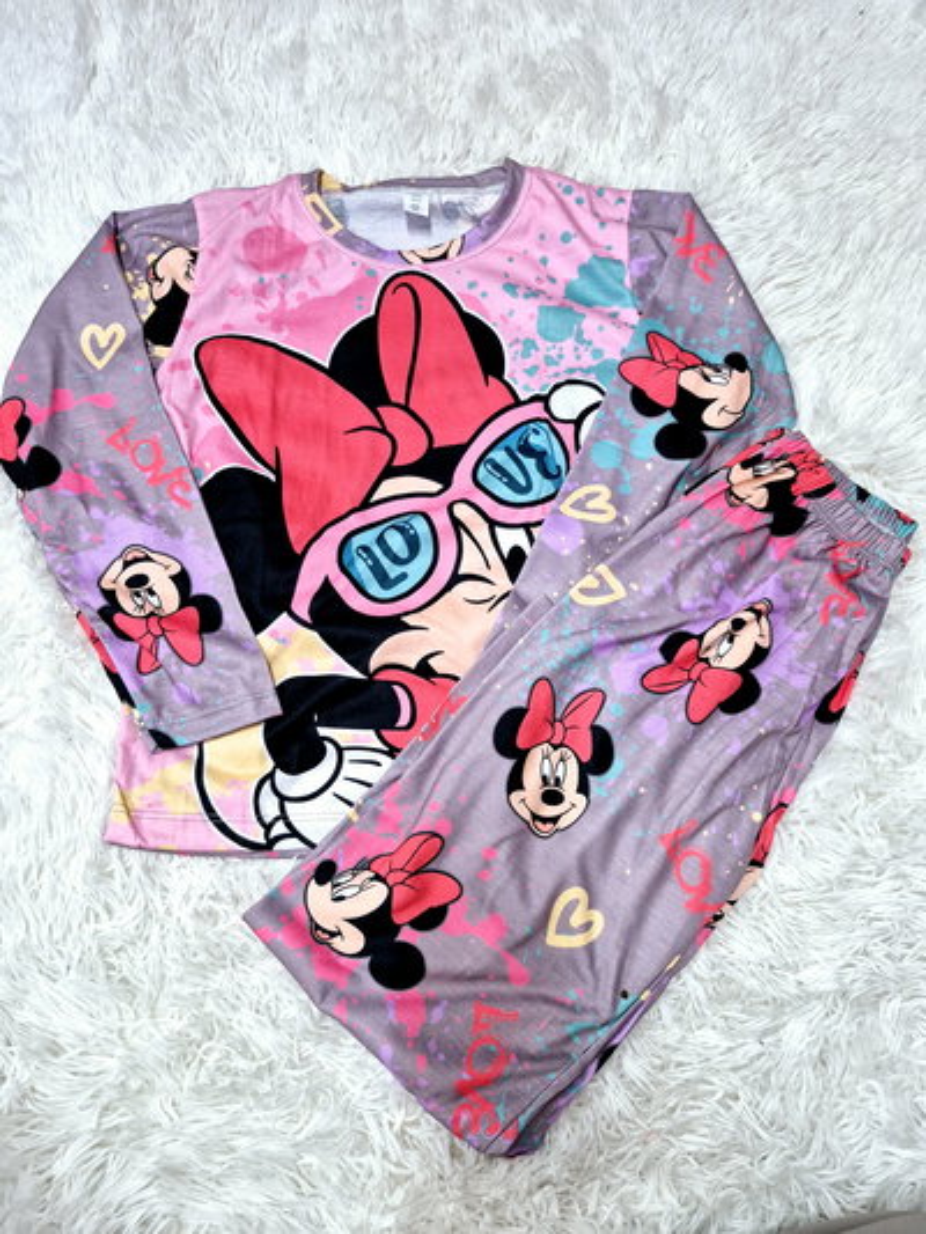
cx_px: 463
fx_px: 820
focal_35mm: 23
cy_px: 617
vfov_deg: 73.9
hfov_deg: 58.9
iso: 500
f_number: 1.8
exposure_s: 1/100
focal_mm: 5.4
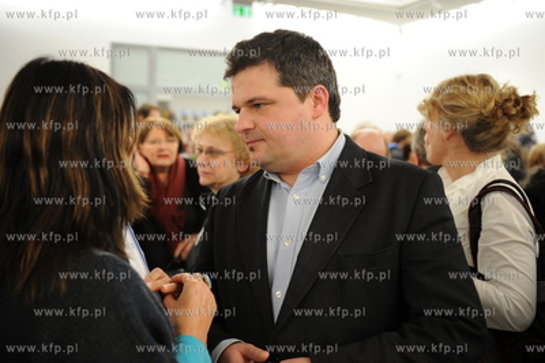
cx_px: 272
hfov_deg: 50.7
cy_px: 182
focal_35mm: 38
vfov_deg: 35.0
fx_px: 575
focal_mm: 38
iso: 800
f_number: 2.8
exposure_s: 1/60
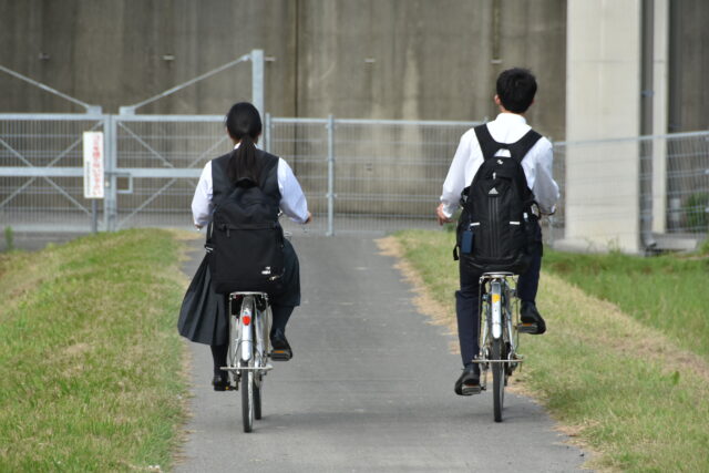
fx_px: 5909
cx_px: 354
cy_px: 236
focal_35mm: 300
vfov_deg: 4.6
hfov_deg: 6.9
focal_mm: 200
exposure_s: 1/800
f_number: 8
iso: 400
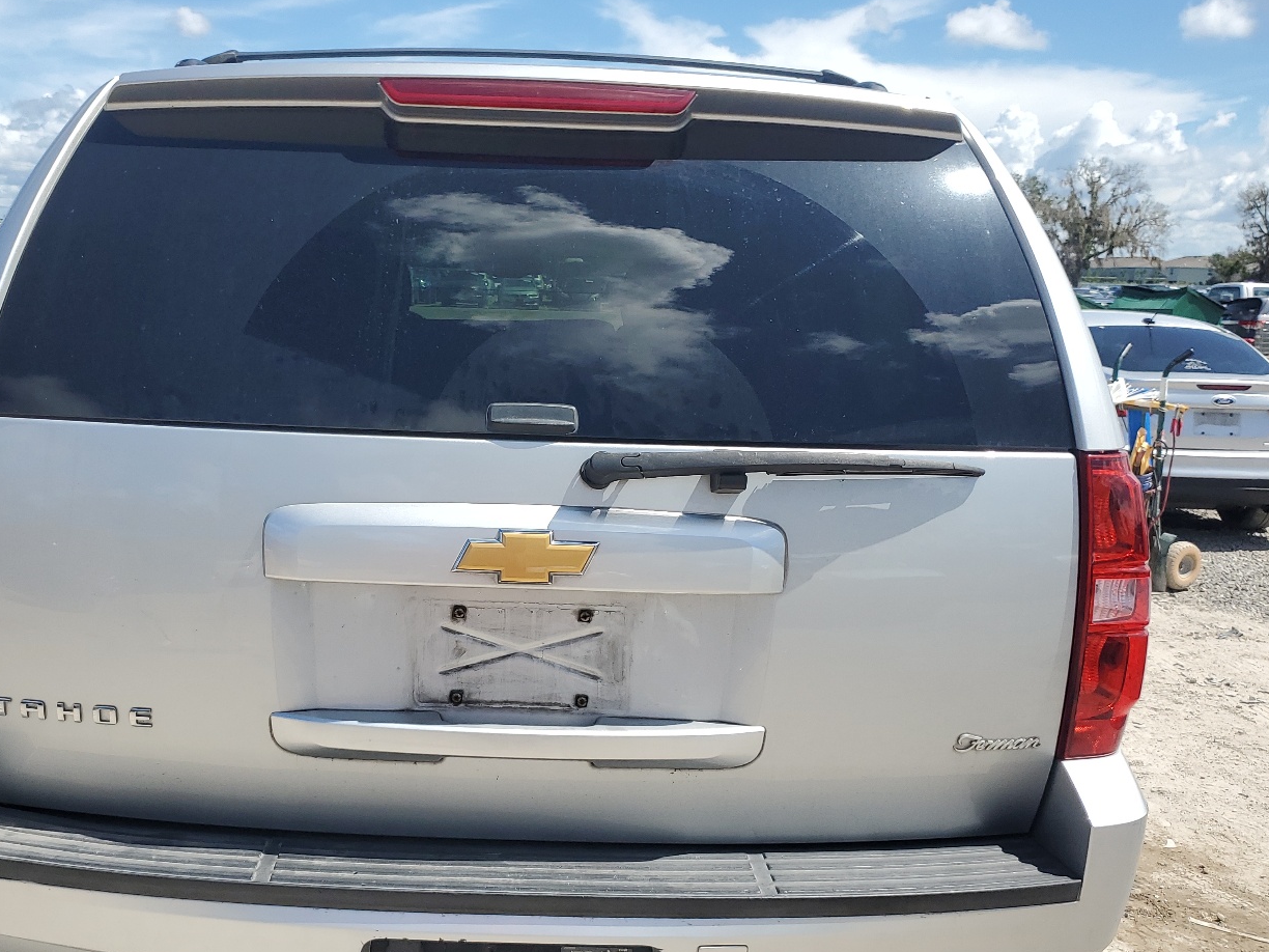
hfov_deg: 53.7
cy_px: 542
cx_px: 520
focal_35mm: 34
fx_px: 1246
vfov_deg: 41.7
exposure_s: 1/3333
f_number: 1.5
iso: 50
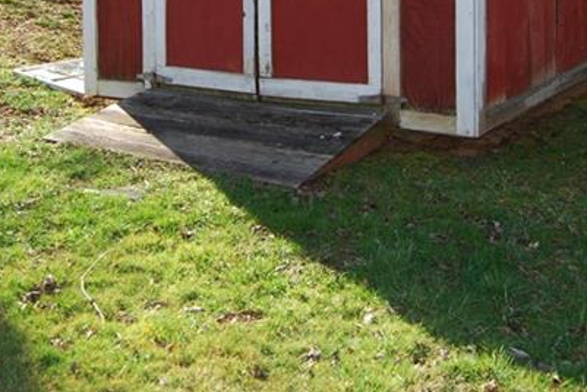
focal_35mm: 69
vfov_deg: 18.5
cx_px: 284
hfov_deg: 29.2
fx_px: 1126
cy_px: -105
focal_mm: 18
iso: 100
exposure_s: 1/200
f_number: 4
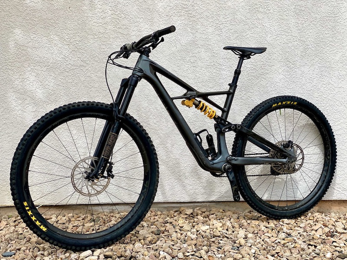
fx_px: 521
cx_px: 174
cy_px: 130
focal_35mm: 52
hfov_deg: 36.8
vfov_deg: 28.0
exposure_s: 1/1229
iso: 20
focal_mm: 6
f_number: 2
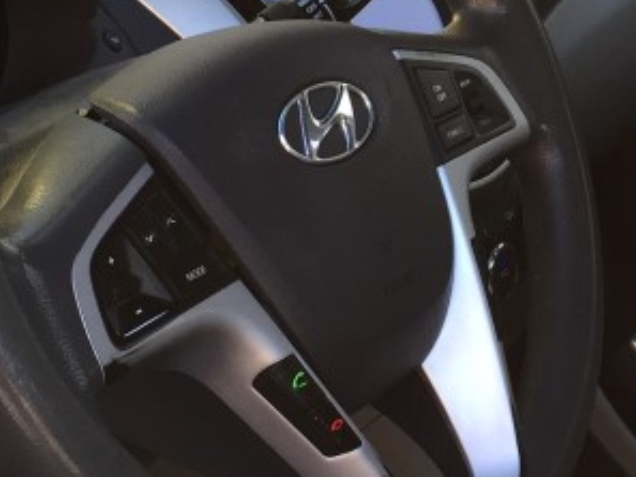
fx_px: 1838
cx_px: 456
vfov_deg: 14.7
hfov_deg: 19.5
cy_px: 75
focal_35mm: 100
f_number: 2.2
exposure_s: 1/120
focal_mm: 4.15
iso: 40
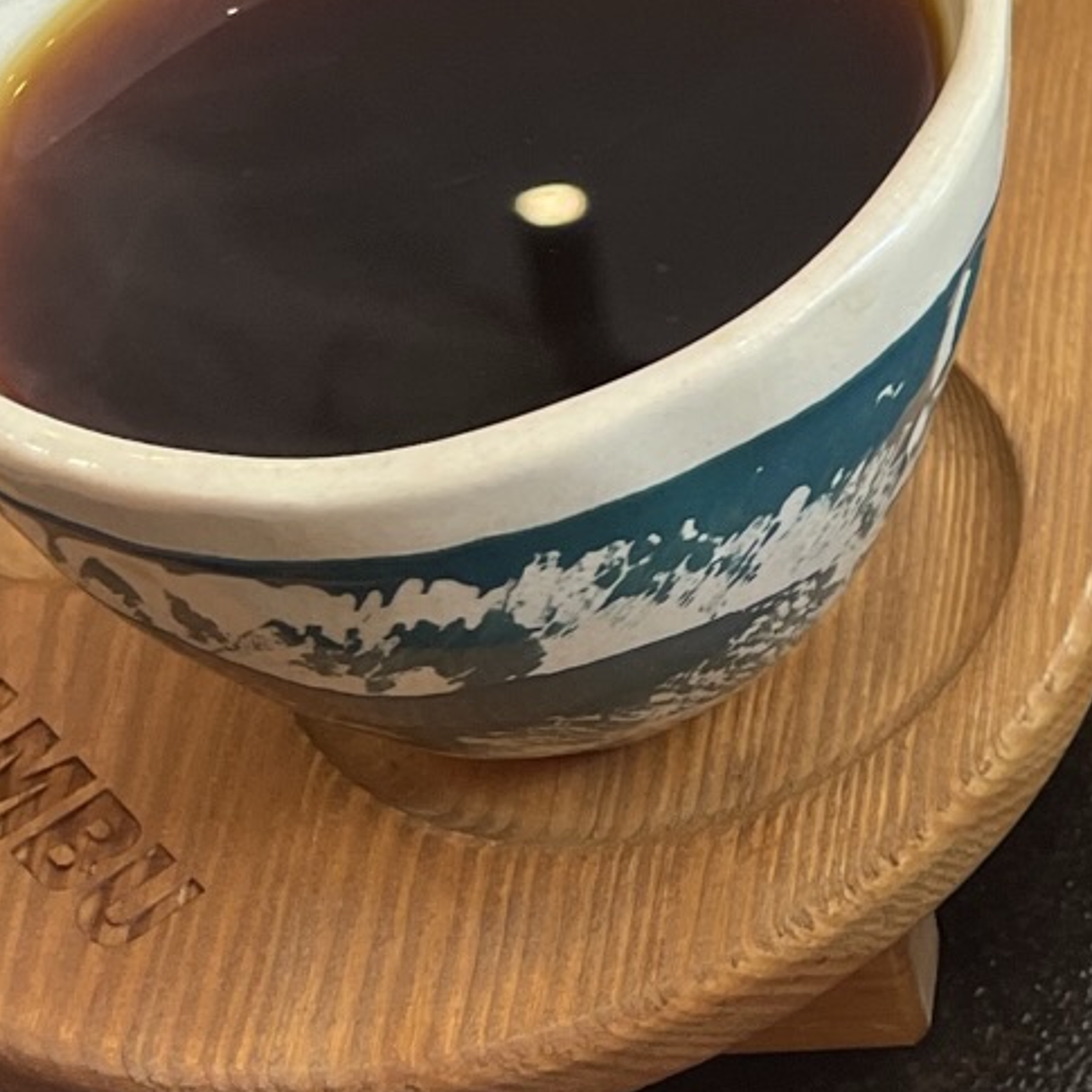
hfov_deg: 16.1
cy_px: 270
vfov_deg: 17.8
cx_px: 1747
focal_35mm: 97
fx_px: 3462
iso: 80
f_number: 1.6
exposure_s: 1/118
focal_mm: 5.1
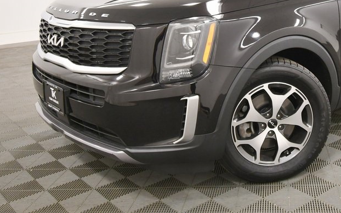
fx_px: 437
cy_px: 41
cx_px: 268
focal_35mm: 47
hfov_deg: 41.0
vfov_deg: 26.9
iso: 1400
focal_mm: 19
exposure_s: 1/125
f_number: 5.6
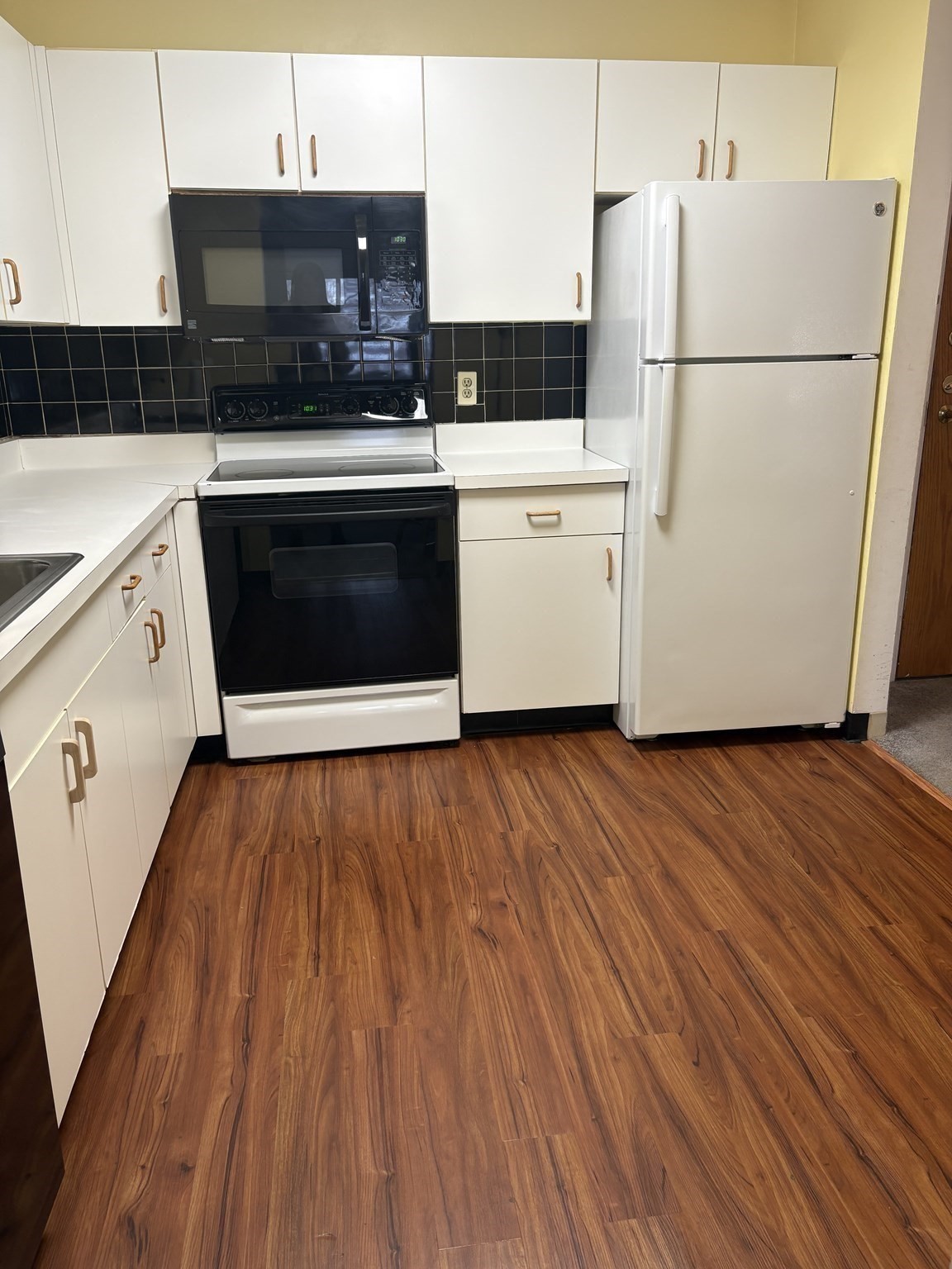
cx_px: 476
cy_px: 634
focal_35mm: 26
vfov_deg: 67.3
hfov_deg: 53.1
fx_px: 953
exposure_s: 1/60
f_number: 1.6
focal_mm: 5.96
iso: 80
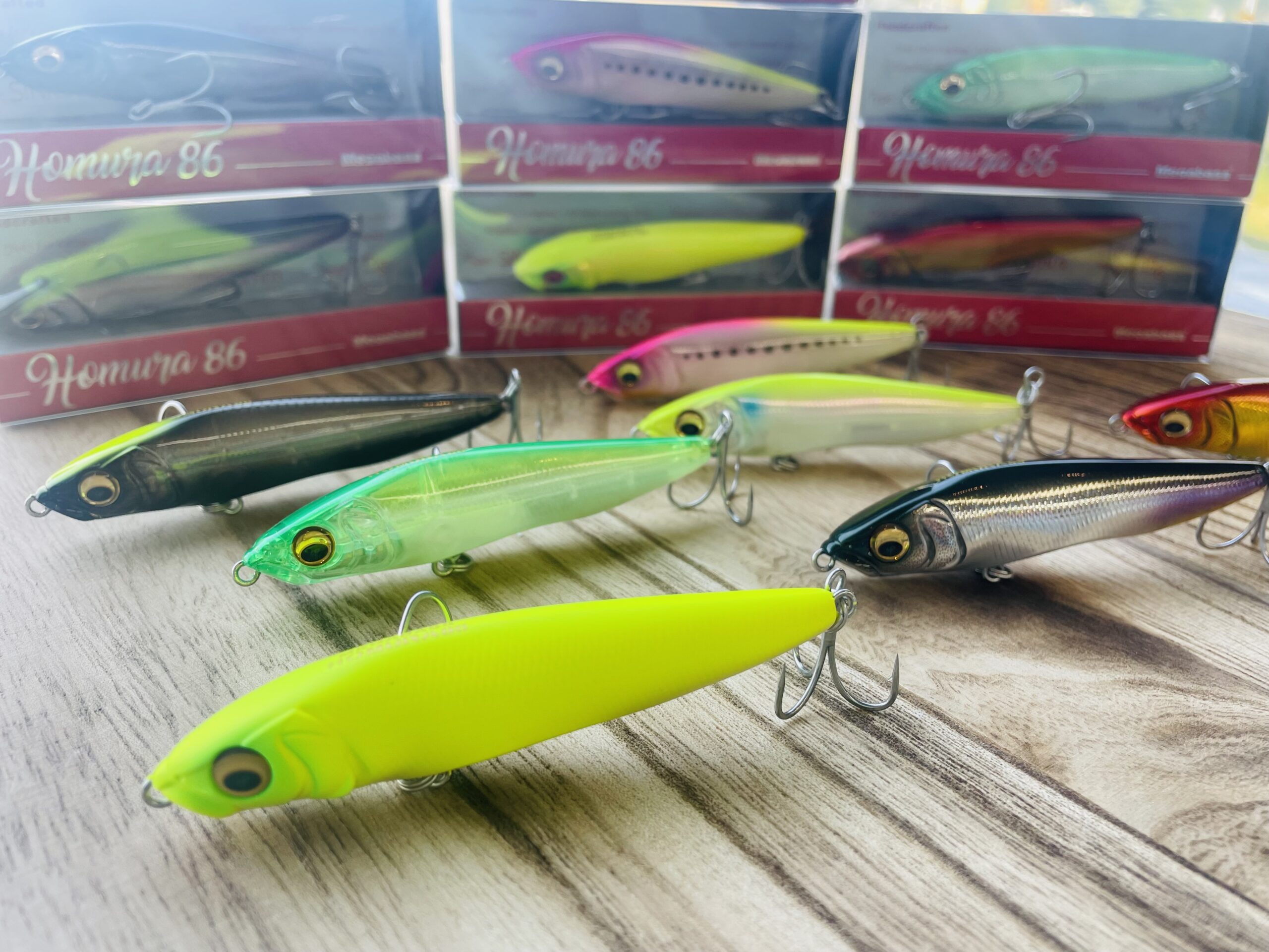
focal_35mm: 26
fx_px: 953
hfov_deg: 67.3
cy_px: 476
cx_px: 634
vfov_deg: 53.1
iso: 32
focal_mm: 4.2
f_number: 1.6
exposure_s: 1/177
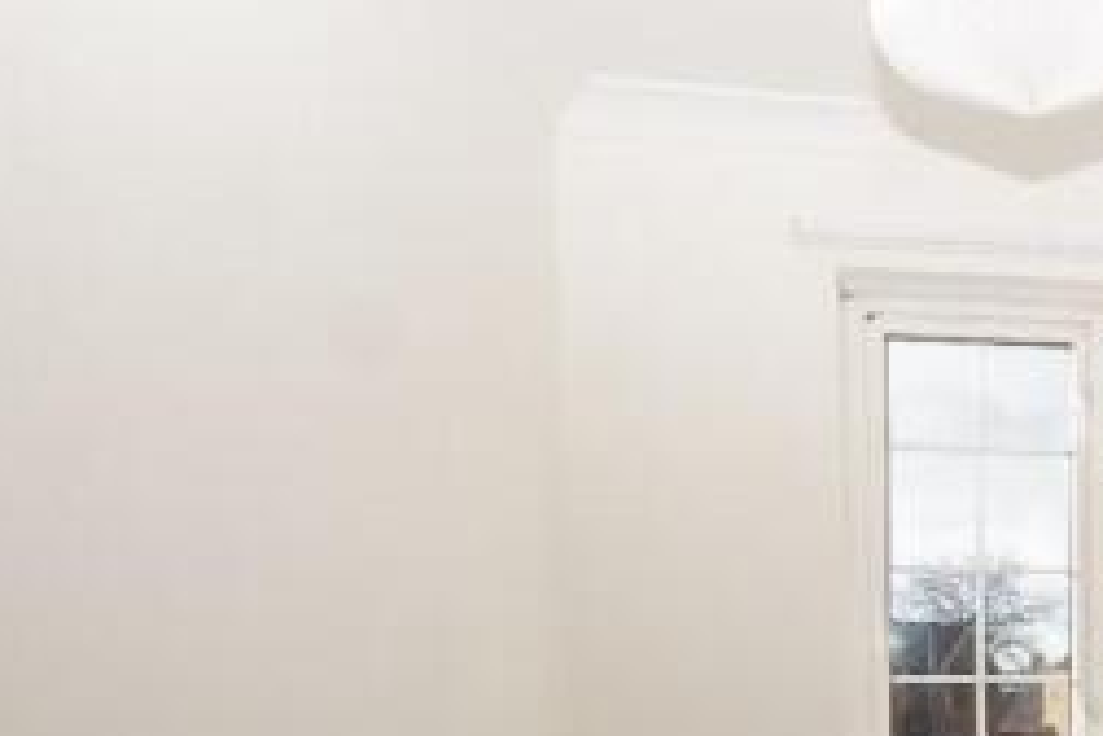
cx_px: 1134
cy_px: 743
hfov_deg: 42.0
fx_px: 1195
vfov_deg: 31.5
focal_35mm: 39
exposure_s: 1/160
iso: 100
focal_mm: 10
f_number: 5.6
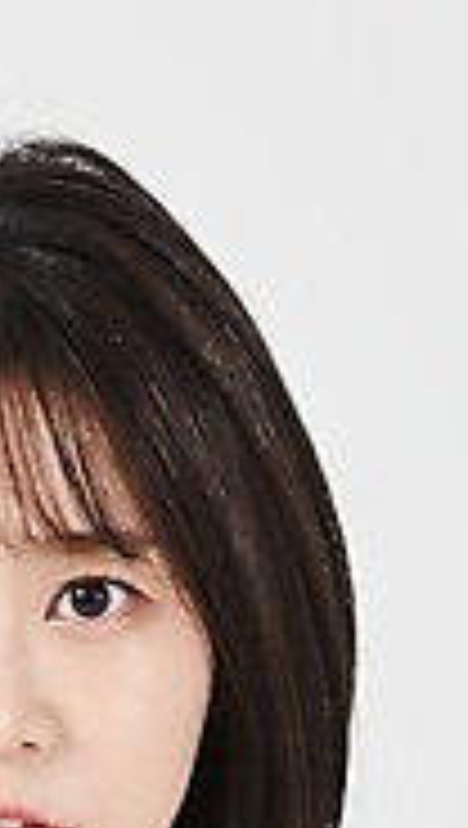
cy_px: 855
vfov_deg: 4.8
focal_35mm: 444
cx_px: -20
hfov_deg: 2.7
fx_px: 9759
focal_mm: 195
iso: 100
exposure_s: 1/125
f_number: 13
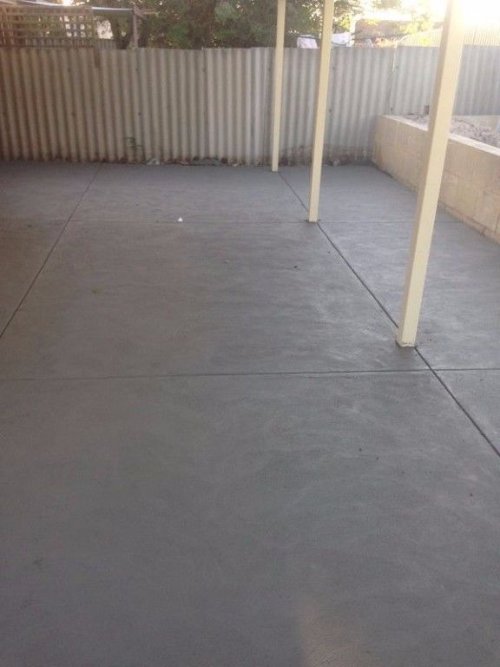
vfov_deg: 55.4
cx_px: 250
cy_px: 334
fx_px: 636
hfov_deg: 42.9
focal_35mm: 33
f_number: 2.4
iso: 64
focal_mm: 4.12
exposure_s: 1/120
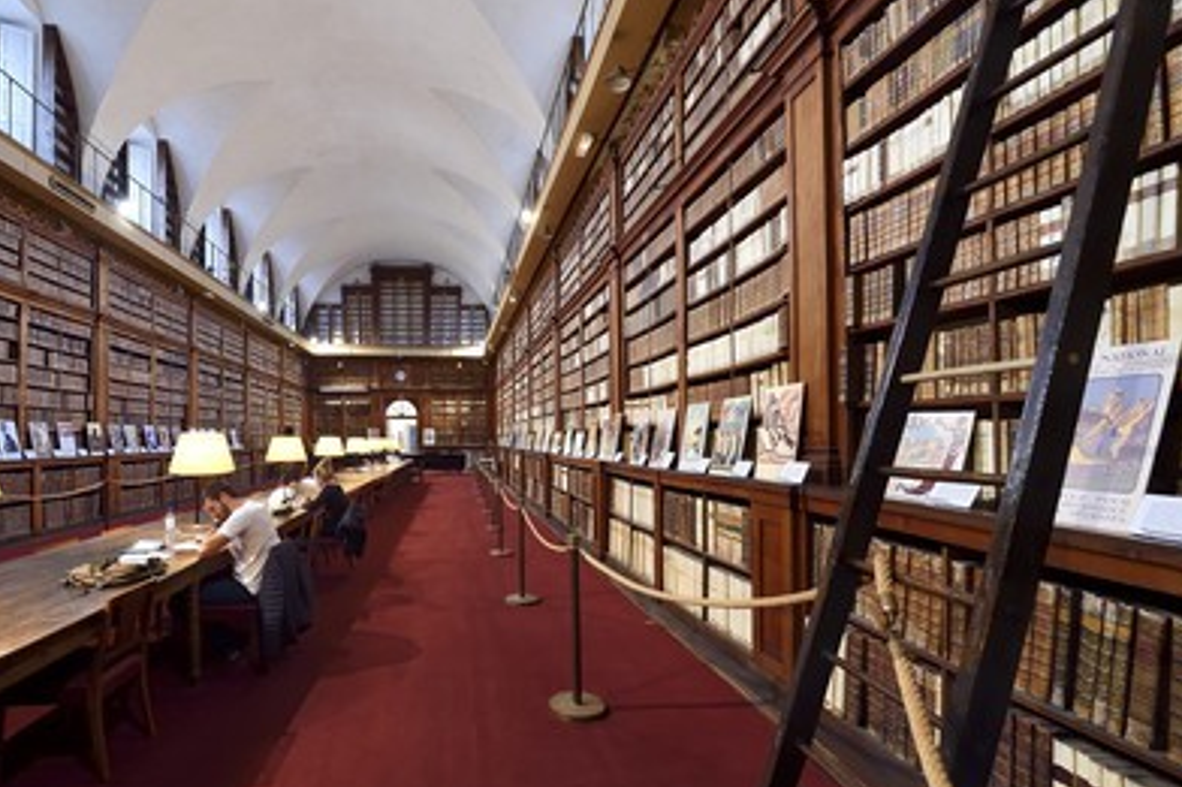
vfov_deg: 77.3
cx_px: 555
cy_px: 386
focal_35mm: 15
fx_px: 492
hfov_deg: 100.3
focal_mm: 14
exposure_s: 1/13
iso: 1600
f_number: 6.3
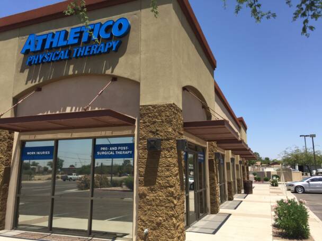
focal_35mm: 29
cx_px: 161
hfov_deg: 61.7
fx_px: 270
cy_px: 120
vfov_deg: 48.2
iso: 32
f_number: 2.2
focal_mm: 4.15
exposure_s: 1/1721
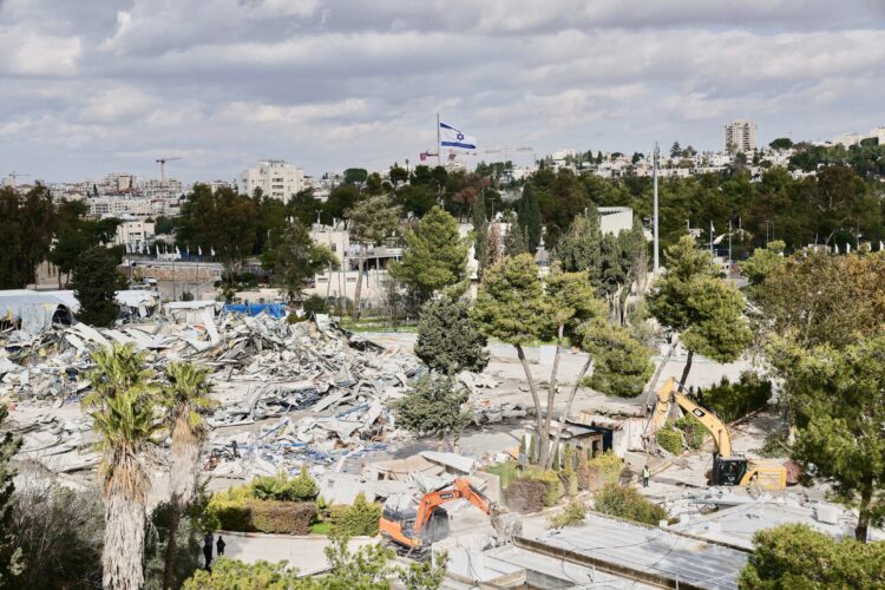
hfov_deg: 38.2
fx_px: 1278
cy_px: 295
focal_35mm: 52
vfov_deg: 26.0
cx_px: 442
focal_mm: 52
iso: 160
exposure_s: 1/2500
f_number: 4
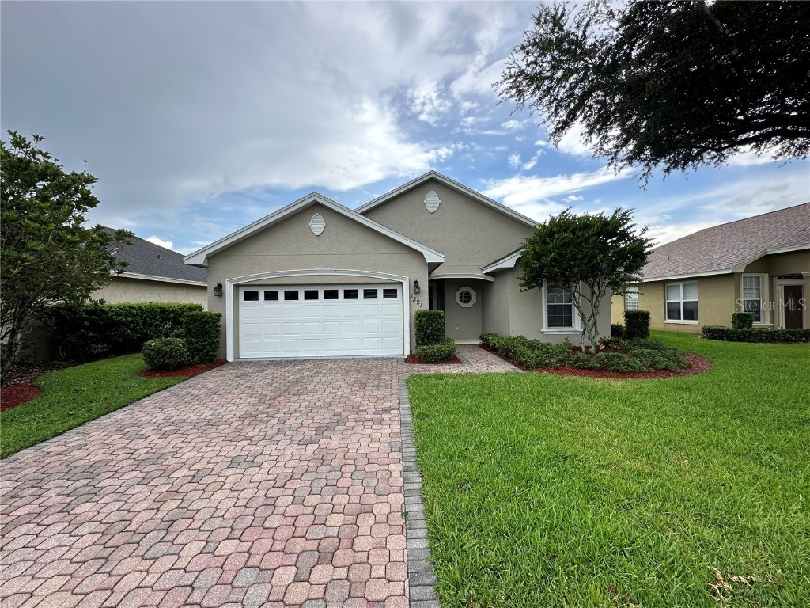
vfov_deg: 85.7
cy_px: 304
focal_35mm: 14
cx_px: 405
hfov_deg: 102.1
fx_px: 328
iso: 40
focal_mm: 2.22
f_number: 2.2
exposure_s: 1/527
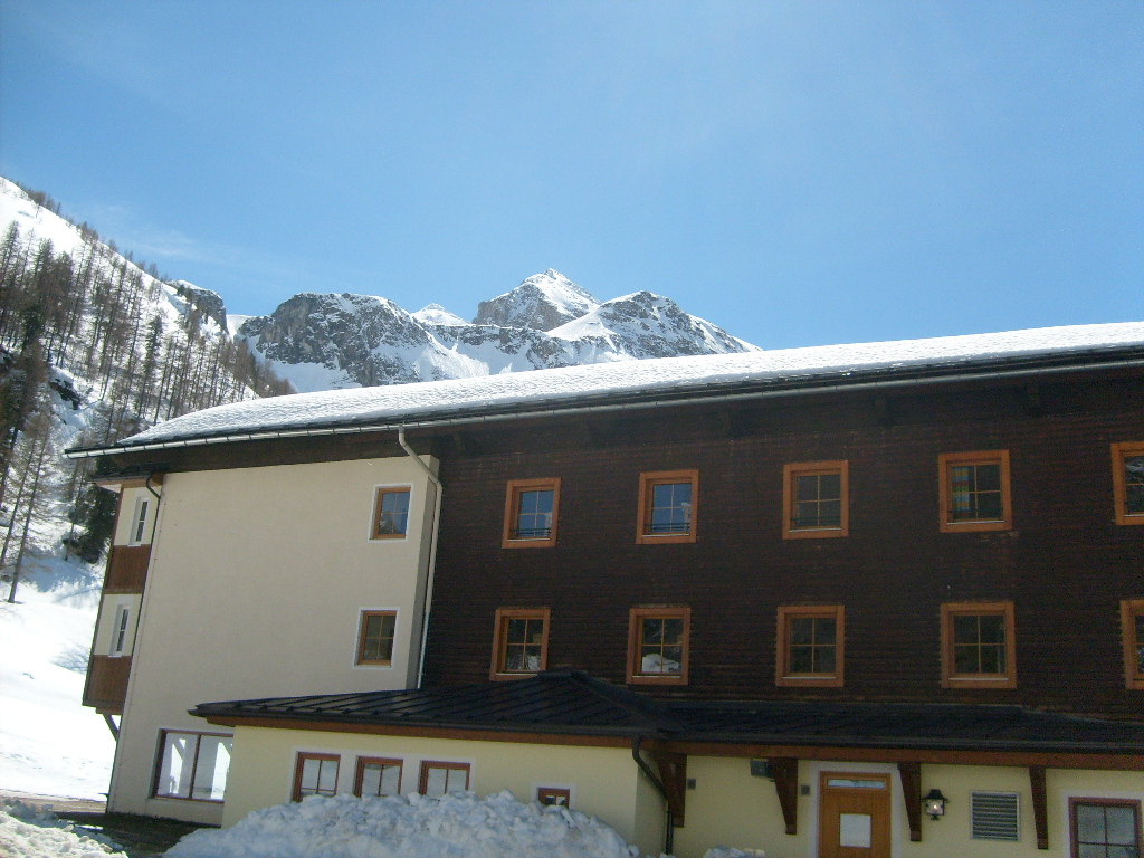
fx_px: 1157
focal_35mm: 35
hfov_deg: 52.6
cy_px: 429
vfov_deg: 40.7
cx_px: 572
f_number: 7.1
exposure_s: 1/350
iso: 80
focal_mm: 5.8
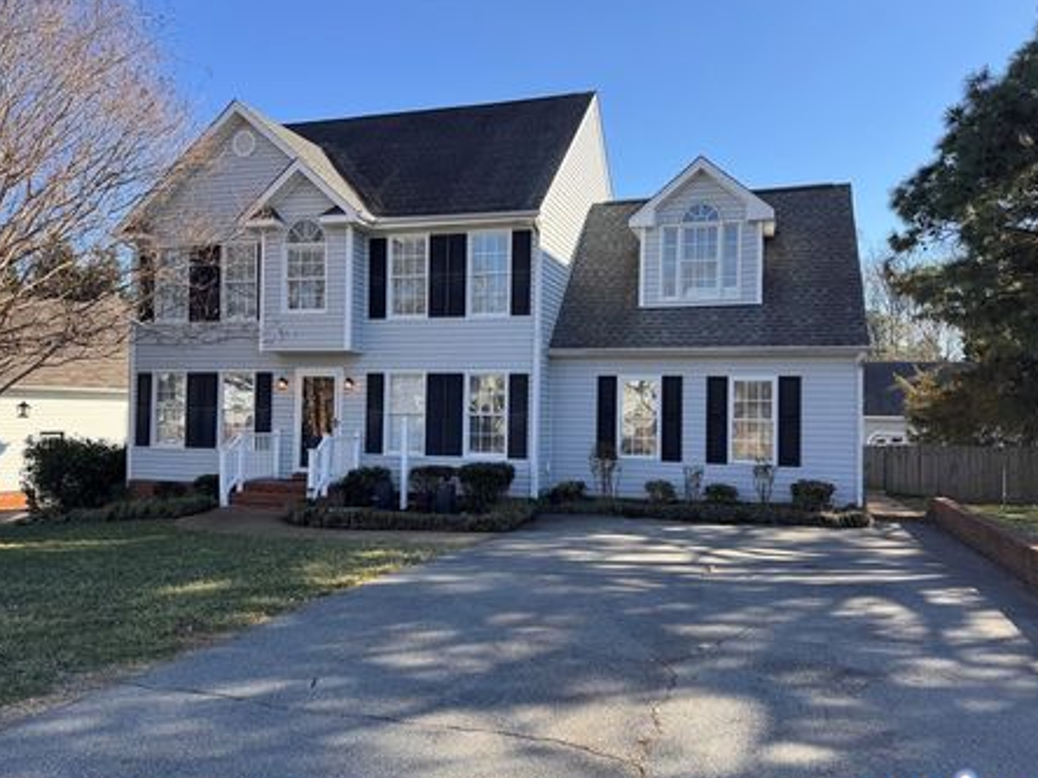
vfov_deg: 51.4
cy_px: 389
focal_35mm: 27
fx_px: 810
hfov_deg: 65.3
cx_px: 498
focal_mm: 6.76
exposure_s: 1/1678
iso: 80
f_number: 1.78
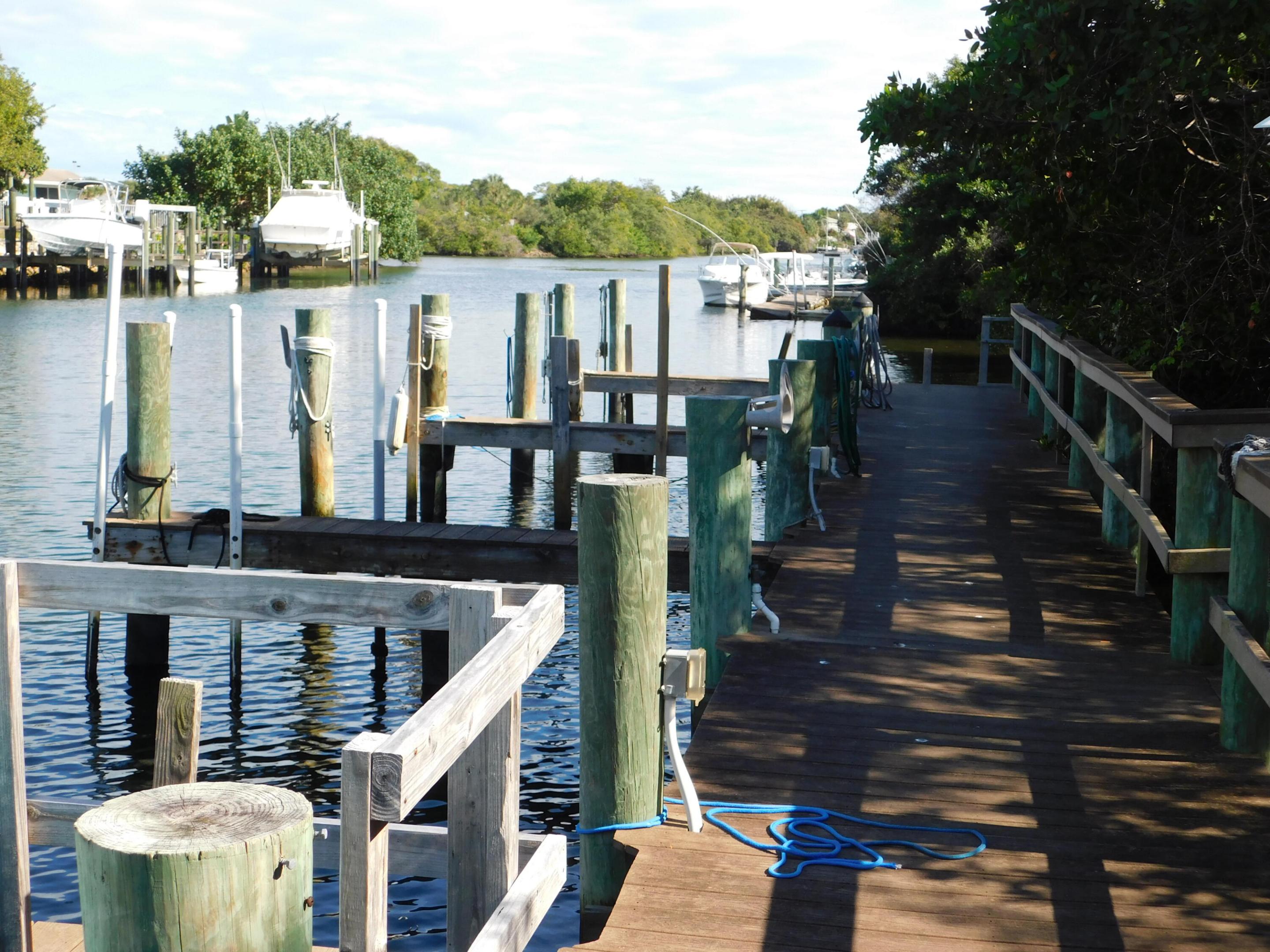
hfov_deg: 37.5
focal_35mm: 51
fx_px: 1871
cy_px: 476
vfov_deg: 28.6
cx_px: 635
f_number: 3.8
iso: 125
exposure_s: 1/500
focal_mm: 9
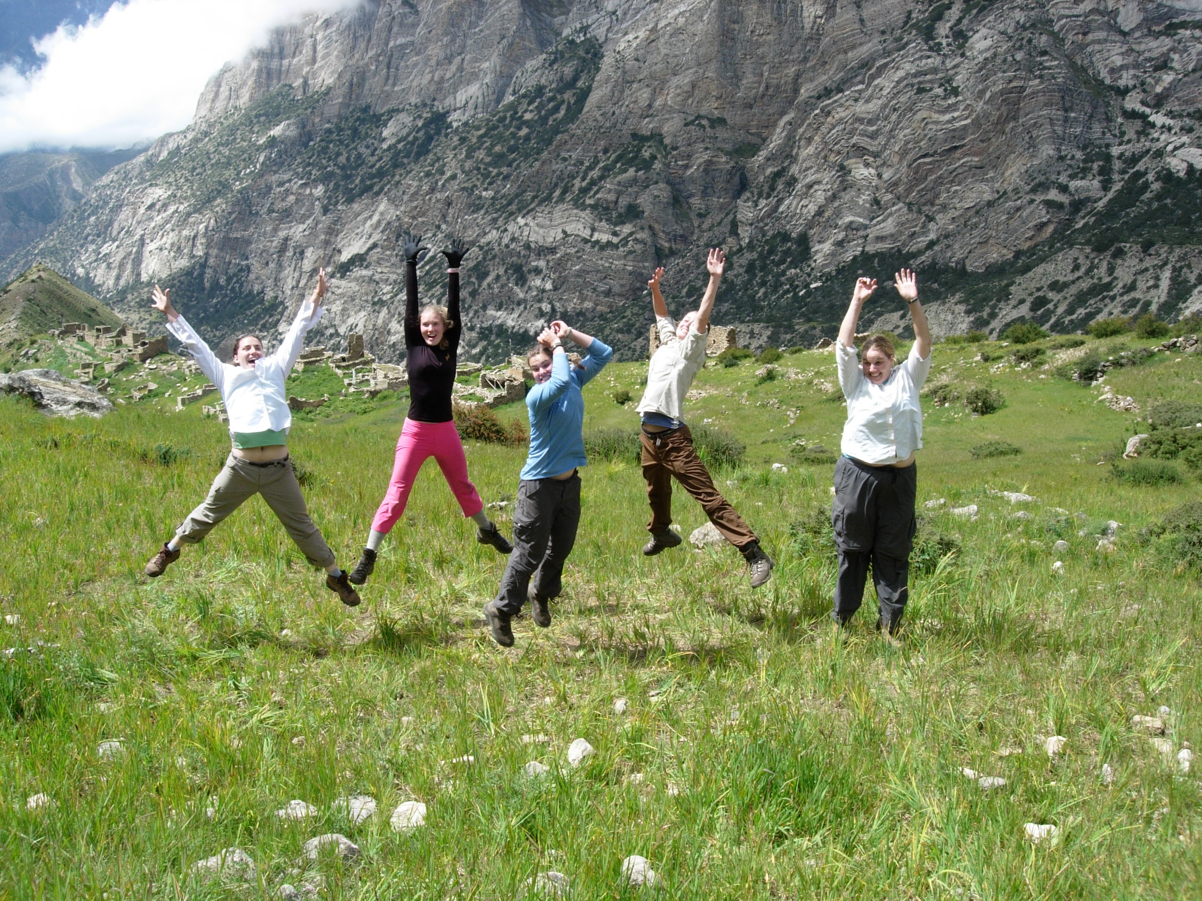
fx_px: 1320
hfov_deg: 49.0
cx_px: 601
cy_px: 450
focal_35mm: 38
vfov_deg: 37.7
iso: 64
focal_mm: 7.8
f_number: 4.8
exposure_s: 1/470
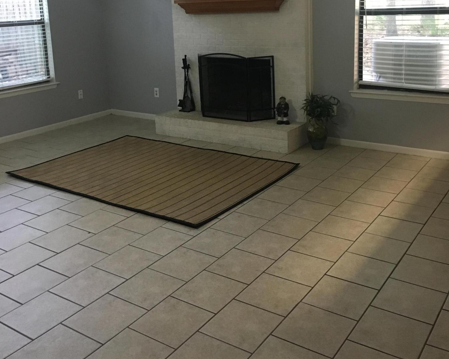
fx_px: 505
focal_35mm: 38
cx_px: 223
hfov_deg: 47.9
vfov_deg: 38.0
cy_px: 85
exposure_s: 1/30
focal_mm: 4.15
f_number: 2.2
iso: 200
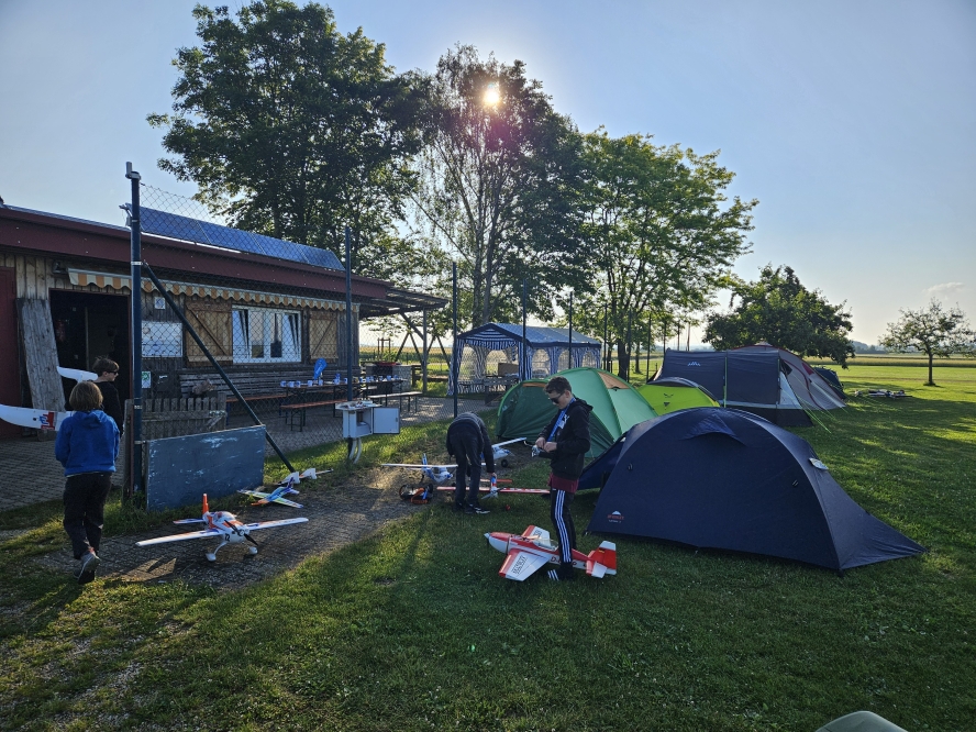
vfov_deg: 58.9
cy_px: 366
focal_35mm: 23
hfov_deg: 73.9
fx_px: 648
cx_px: 488
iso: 25
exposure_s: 1/1472
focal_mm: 5.4
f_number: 1.8
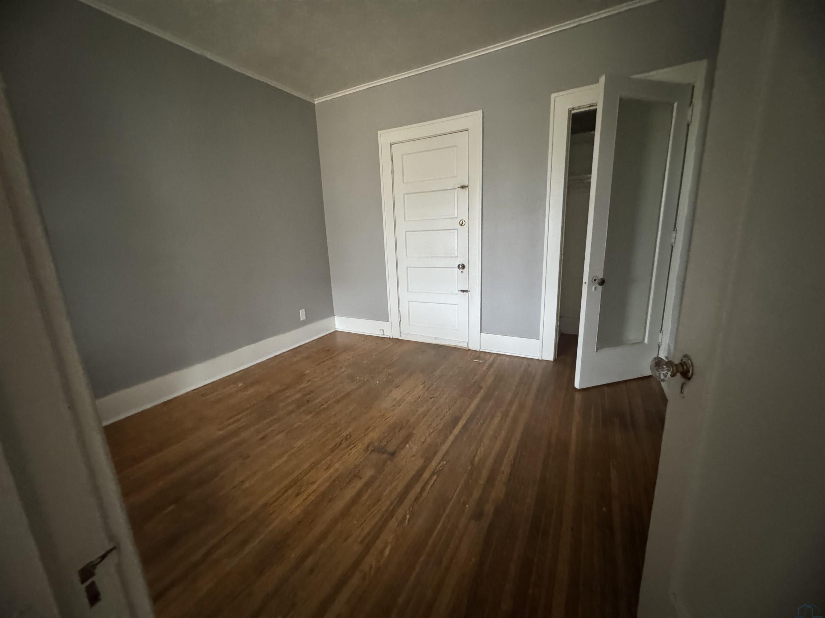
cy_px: 309
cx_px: 412
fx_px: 334
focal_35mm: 14
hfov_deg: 102.1
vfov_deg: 85.7
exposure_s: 1/45
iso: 1250
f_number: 2.2
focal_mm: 2.22
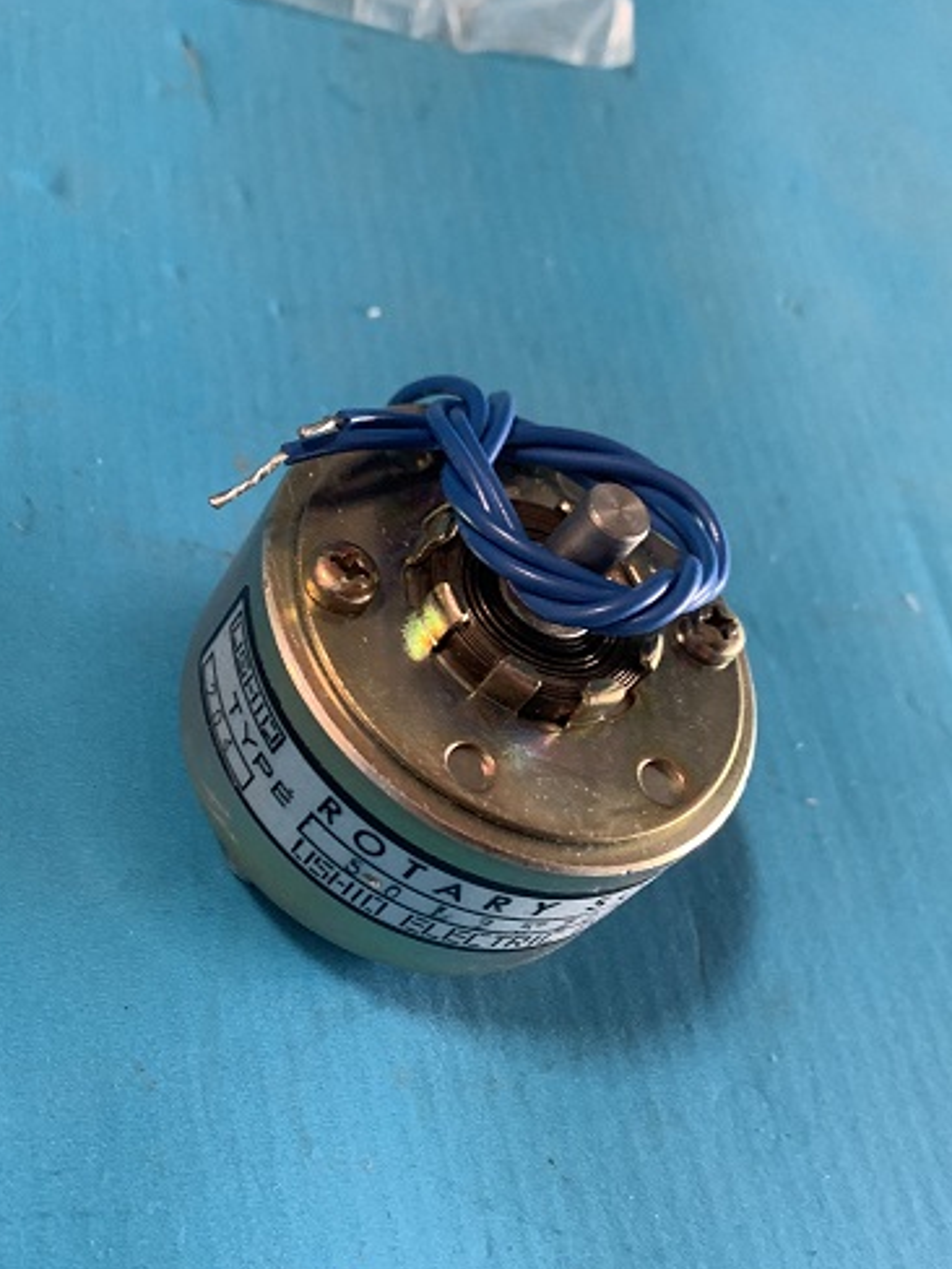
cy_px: 641
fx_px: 1577
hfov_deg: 33.3
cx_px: 329
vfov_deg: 43.9
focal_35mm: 43
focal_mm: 4.25
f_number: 1.8
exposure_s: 1/60
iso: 250
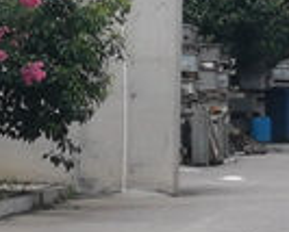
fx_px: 4663
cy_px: -7
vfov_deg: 2.9
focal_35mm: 544
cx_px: 415
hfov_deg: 3.5
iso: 50
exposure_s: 1/1276
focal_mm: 7.48
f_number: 2.4
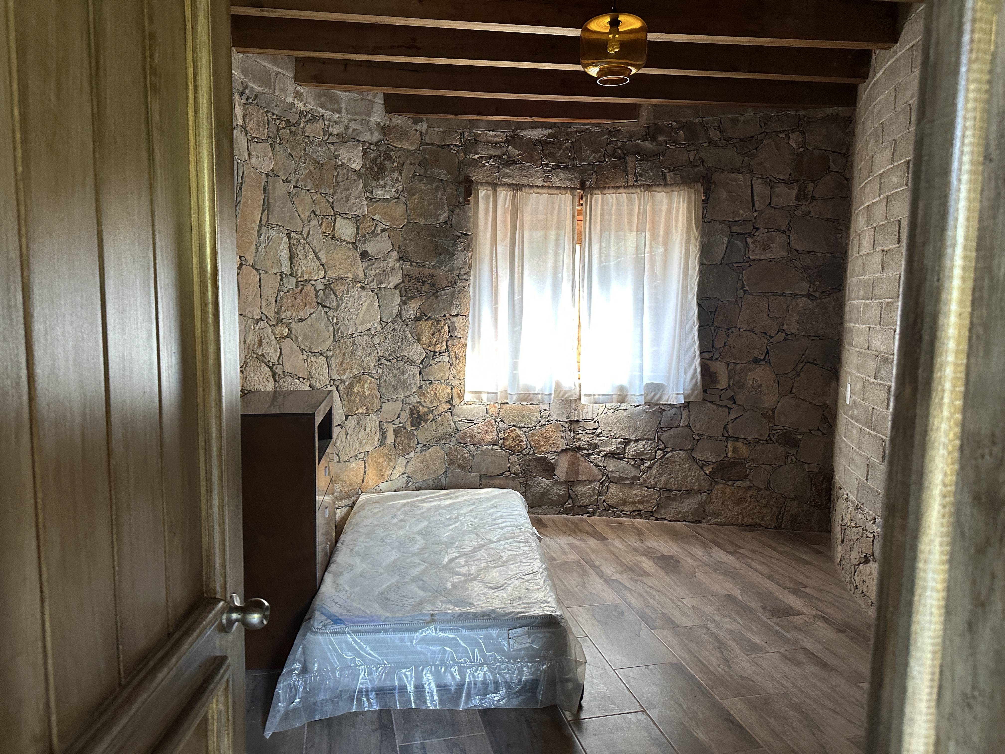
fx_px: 697
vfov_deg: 56.8
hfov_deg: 71.6
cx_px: 502
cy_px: 377
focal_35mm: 24
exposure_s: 1/60
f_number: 1.78
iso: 320
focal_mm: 6.86
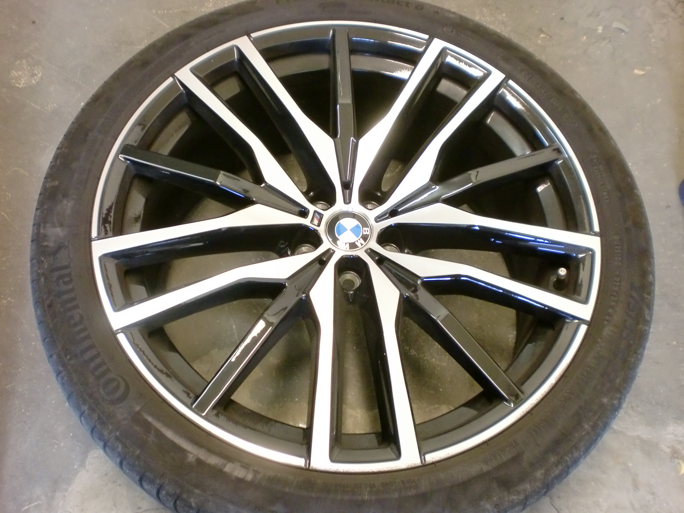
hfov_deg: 52.6
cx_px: 342
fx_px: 692
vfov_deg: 40.7
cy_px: 256
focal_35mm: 35
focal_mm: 6.3
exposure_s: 1/20
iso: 400
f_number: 3.1
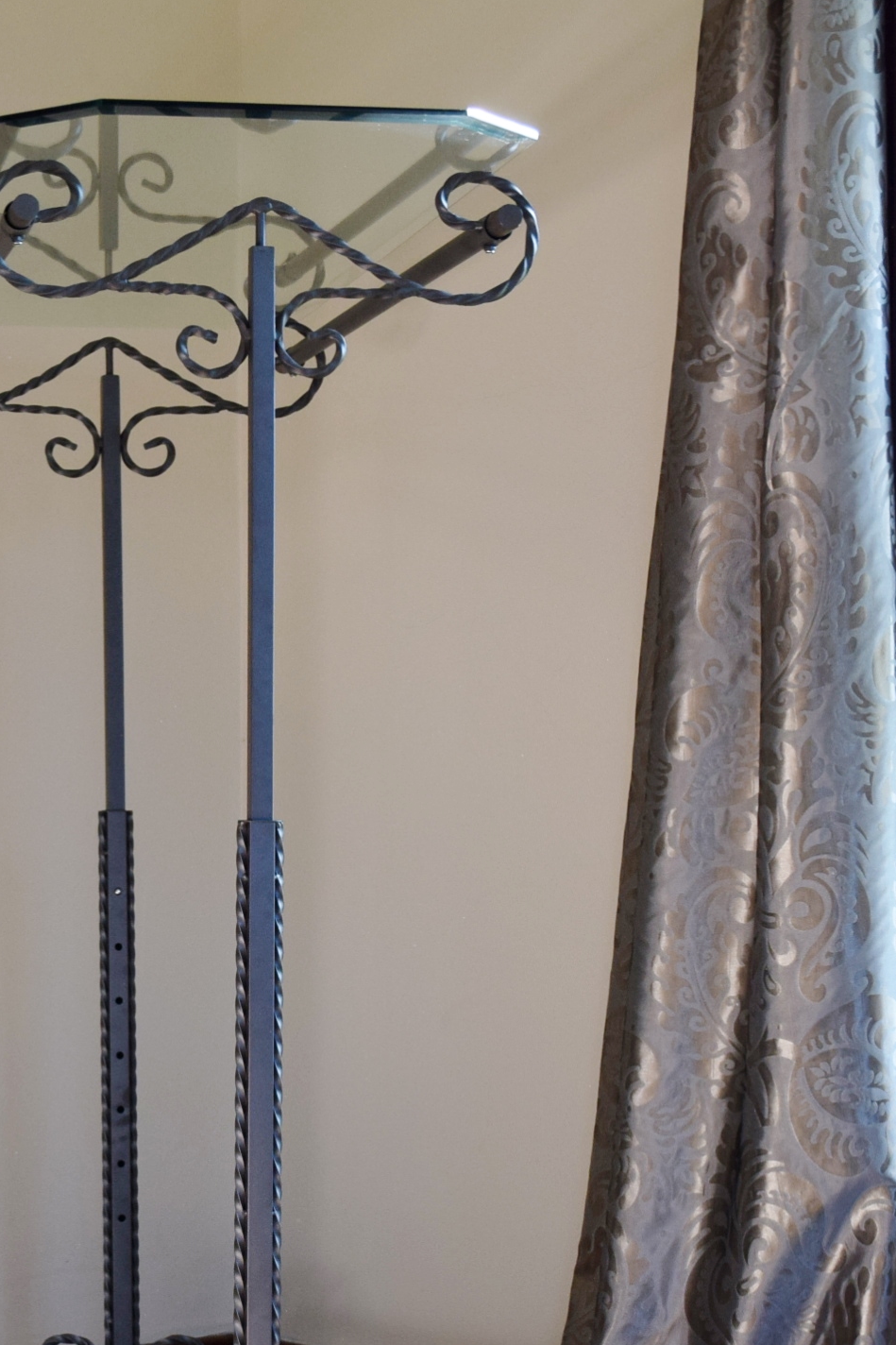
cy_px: 923
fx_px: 3062
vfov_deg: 24.6
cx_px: 238
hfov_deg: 16.6
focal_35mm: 82
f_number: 5.6
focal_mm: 26
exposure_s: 1/250
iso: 640
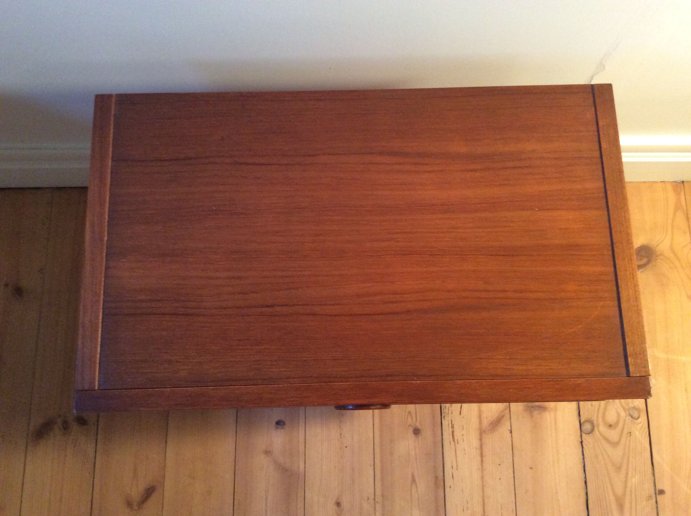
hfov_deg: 56.9
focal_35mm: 32
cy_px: 258
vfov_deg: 44.1
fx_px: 638
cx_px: 346
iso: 250
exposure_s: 1/25
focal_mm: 3.3
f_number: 2.4
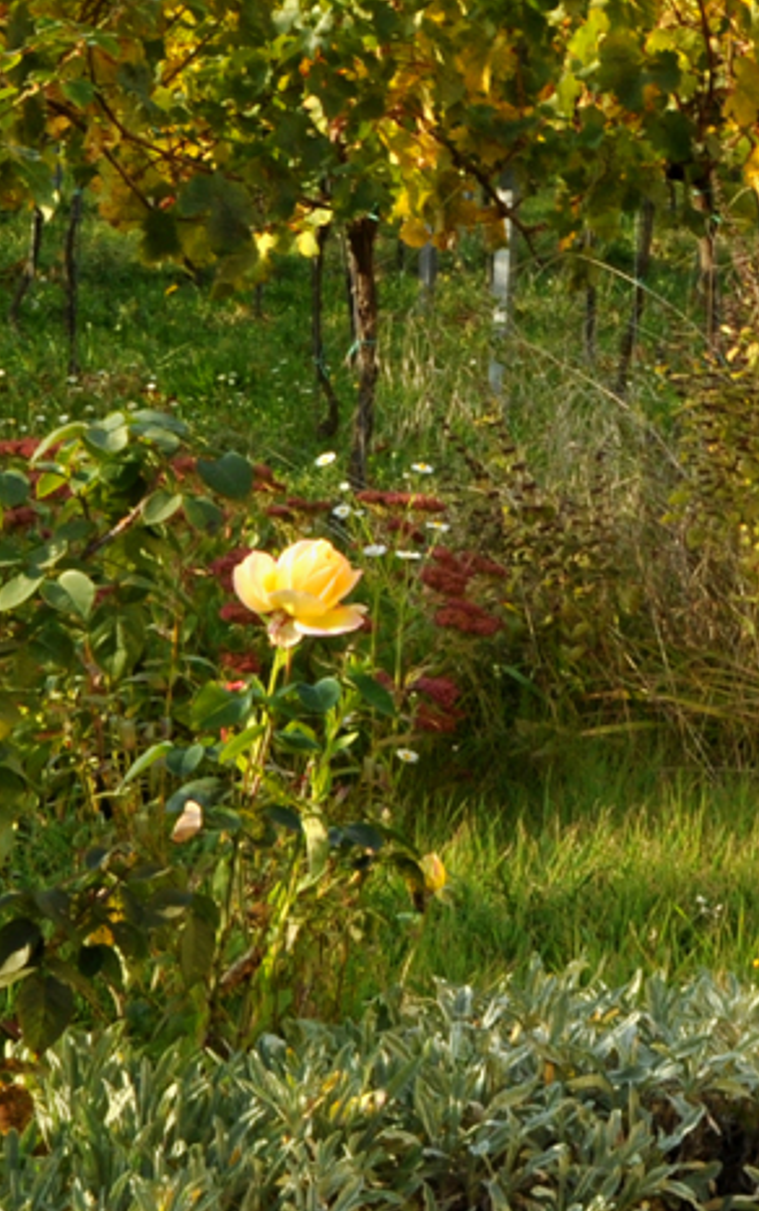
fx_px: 7788
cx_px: 1726
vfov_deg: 8.8
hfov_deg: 5.4
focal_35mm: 236
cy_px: 22
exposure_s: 1/60
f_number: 16
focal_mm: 45
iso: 250
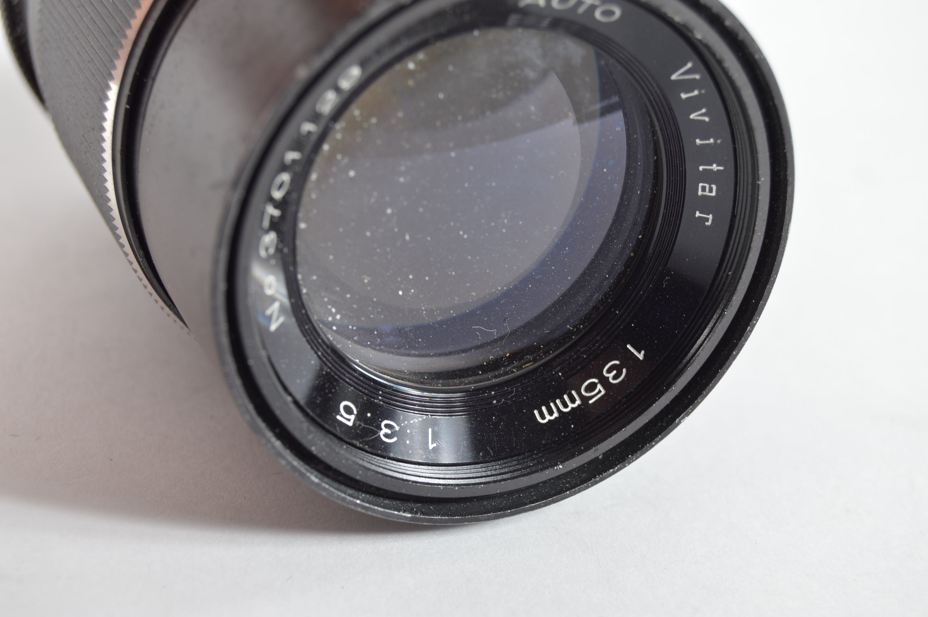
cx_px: 464
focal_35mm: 82
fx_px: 2125
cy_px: 308
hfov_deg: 24.6
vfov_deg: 16.5
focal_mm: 55
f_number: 8
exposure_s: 1/80
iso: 100
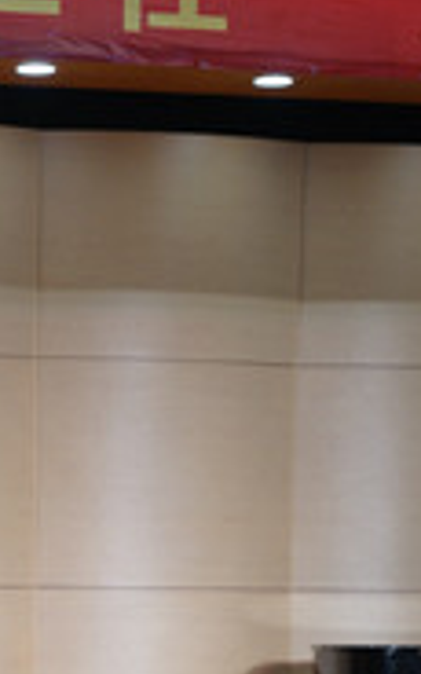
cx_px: -179
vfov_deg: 10.8
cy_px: 434
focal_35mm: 194
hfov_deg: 6.7
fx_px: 3561
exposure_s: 1/80
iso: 400
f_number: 4
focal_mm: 70
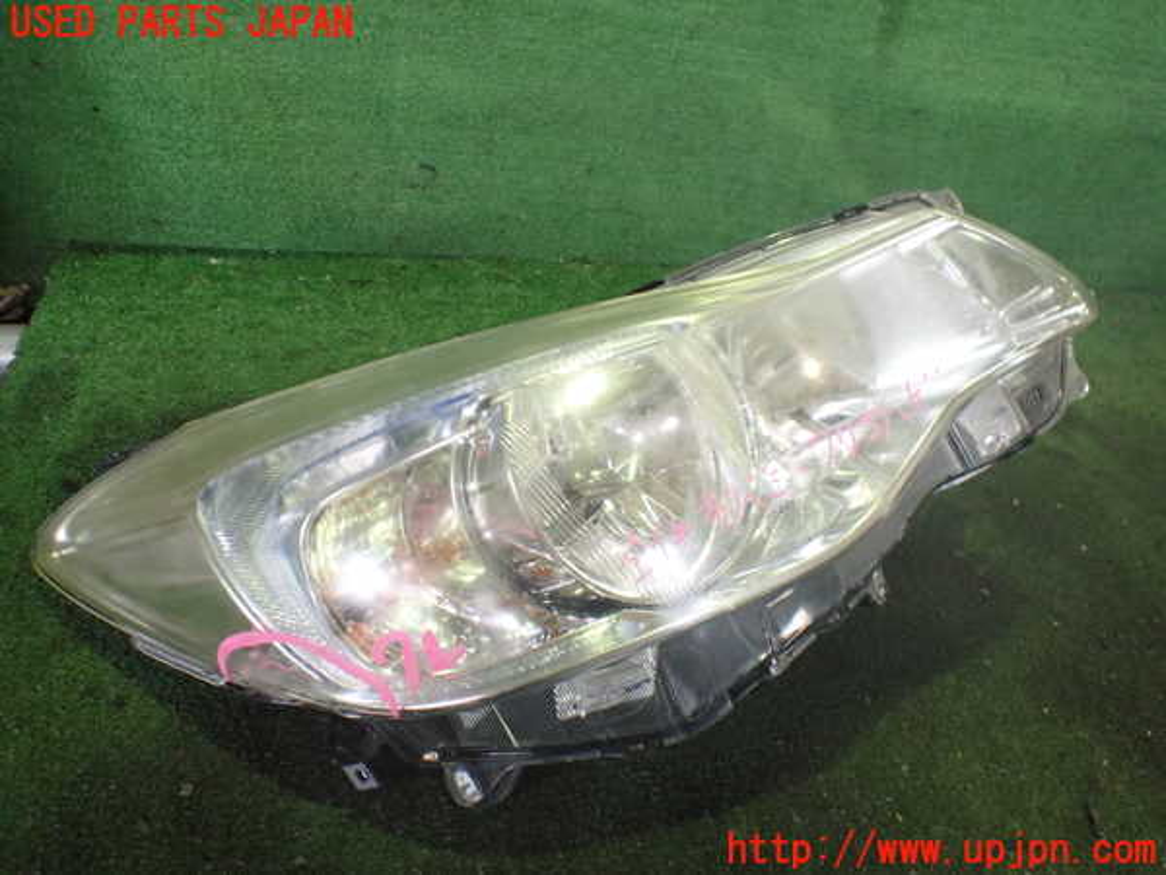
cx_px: 583
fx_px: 1011
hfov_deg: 60.0
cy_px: 438
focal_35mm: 30
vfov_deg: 46.8
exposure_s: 1/100
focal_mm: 5.4
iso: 800
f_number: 2.3
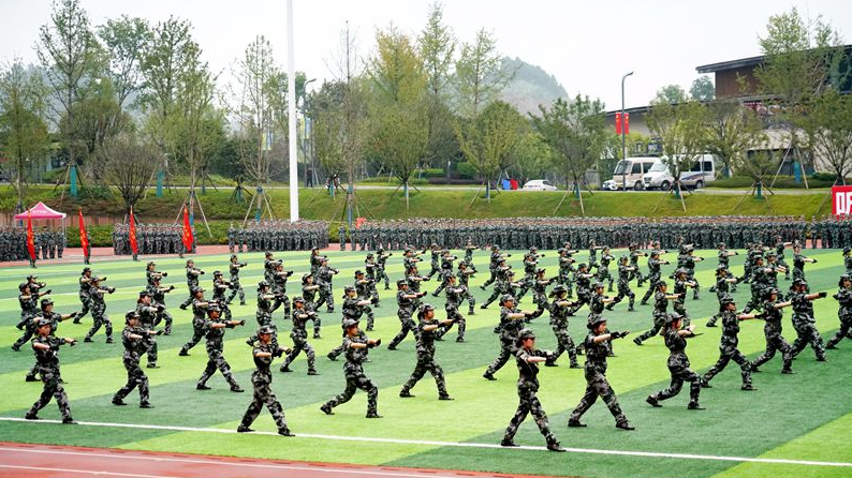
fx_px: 1716
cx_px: 425
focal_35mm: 76
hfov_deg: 27.9
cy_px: 260
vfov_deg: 15.9
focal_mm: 72
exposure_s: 1/8000
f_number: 4
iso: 5000
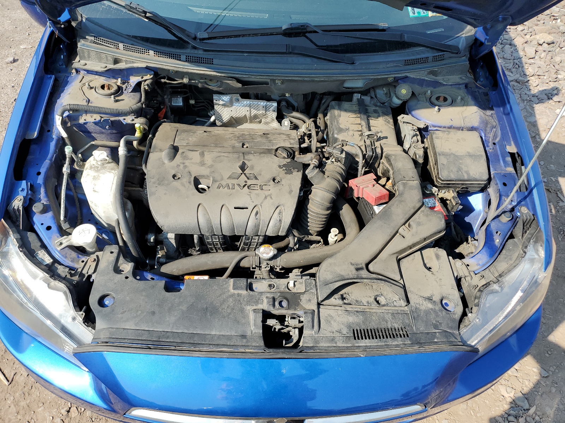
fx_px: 424
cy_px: 212
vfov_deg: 53.1
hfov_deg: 67.3
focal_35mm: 26
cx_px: 282
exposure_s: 1/1250
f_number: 1.5
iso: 50
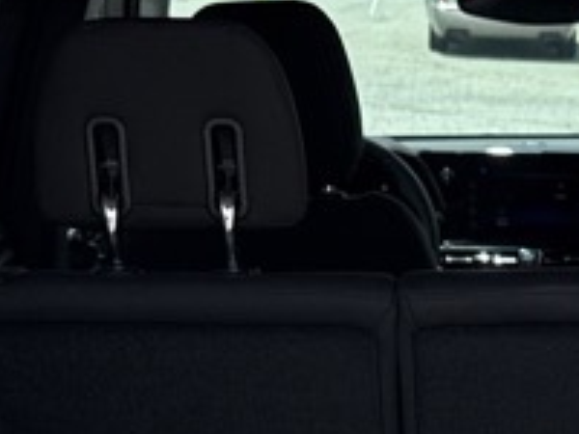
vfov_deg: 11.1
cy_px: 836
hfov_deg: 15.7
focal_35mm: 123
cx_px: 570
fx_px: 2057
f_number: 1.78
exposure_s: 1/3759
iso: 80
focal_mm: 6.76
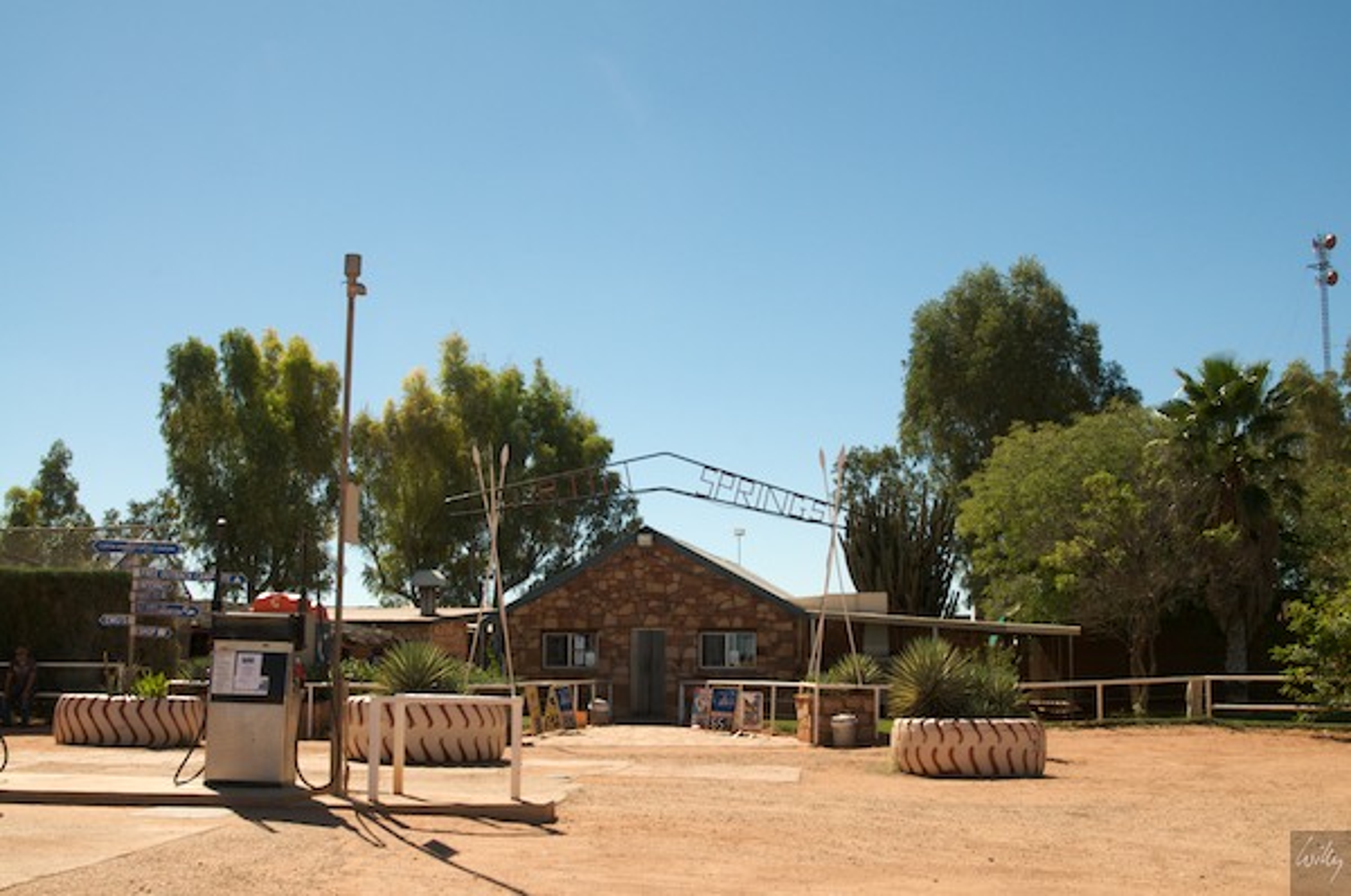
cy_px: 448
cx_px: 676
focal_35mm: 45
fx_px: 1686
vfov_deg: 29.8
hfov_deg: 43.7
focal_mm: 30
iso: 320
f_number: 13
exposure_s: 1/500
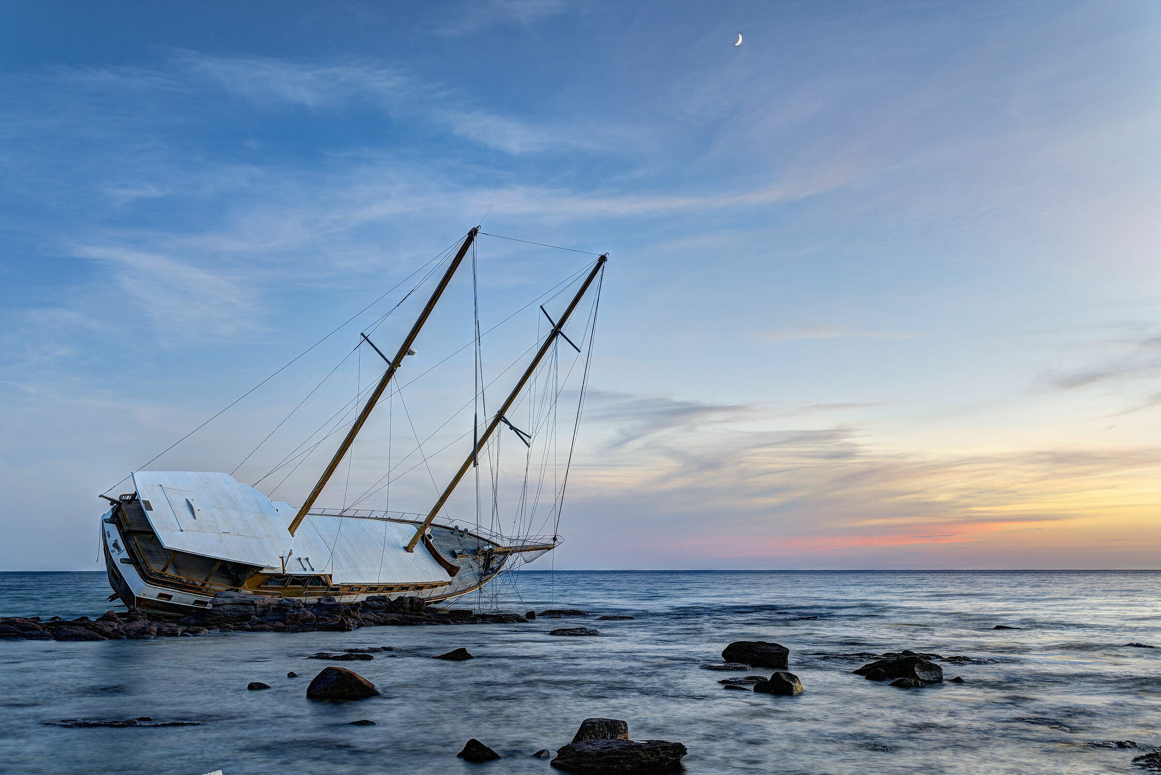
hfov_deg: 58.7
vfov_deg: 41.1
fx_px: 1032
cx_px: 580
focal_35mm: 32
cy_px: 388
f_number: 6.3
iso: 64
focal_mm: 32
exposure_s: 1.3
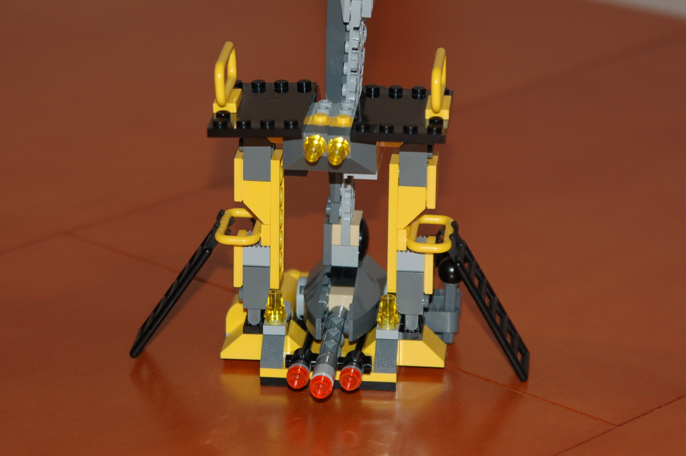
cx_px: 343
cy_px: 228
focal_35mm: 165
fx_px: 3141
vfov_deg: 8.3
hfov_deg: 12.5
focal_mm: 110
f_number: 5.6
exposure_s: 1/60
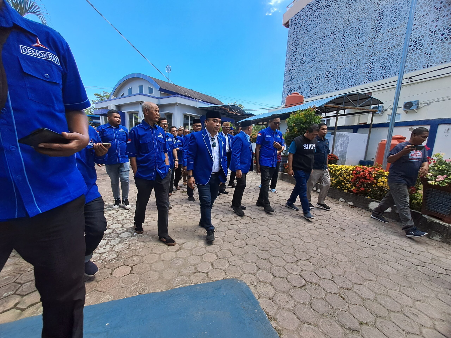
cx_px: 226
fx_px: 169
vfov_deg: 89.9
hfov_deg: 106.2
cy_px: 169
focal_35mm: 13
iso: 40
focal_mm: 1.42
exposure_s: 1/659
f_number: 2.2
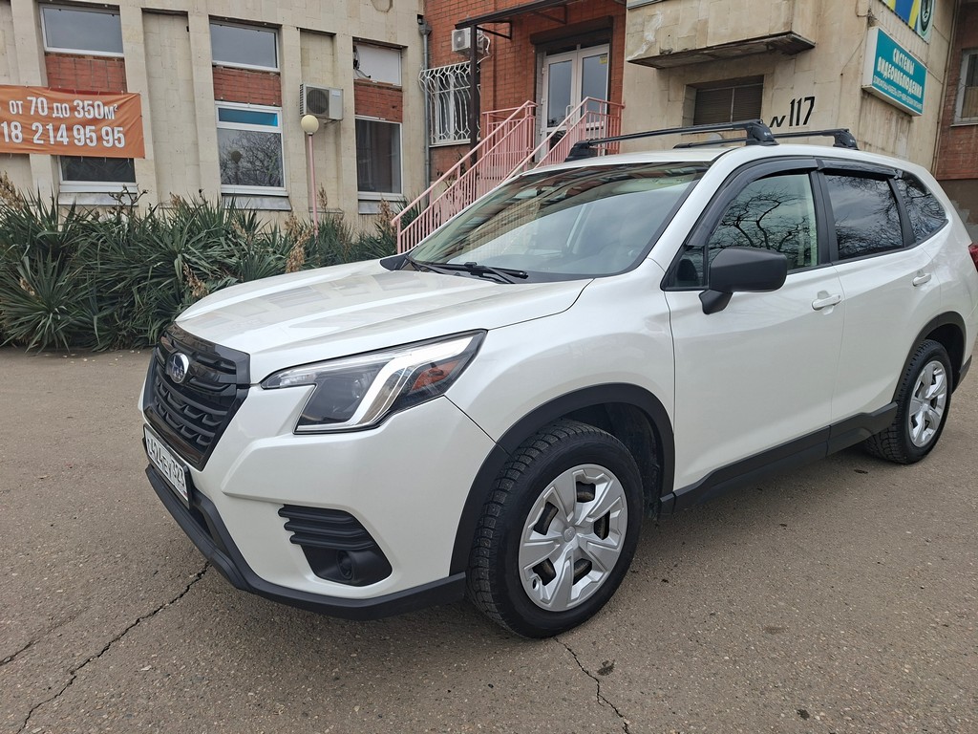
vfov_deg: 58.9
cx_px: 489
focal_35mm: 23
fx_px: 650
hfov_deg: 73.9
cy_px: 367
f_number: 1.8
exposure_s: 1/460
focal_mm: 5.54
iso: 50
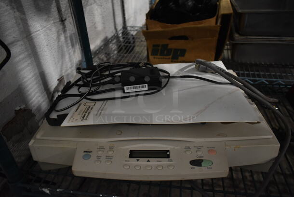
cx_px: 147
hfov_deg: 67.3
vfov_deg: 48.0
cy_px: 98
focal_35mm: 27
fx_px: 221
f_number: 3.5
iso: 1250
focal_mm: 18
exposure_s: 1/30
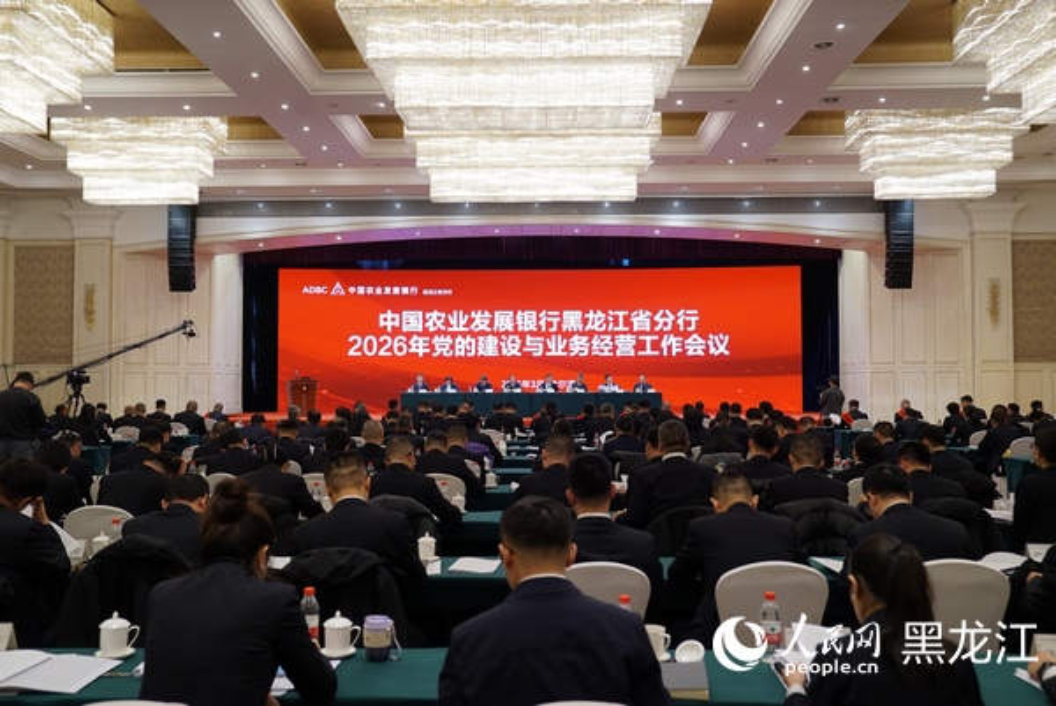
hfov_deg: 57.2
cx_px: 528
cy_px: 353
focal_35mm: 33
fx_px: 969
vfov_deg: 40.0
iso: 1600
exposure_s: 1/160
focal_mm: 33
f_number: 4
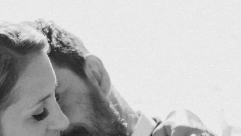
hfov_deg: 7.4
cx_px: 81
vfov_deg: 4.1
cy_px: 203
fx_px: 1873
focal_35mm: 293
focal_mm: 85
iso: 100
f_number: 2
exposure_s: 1/2500
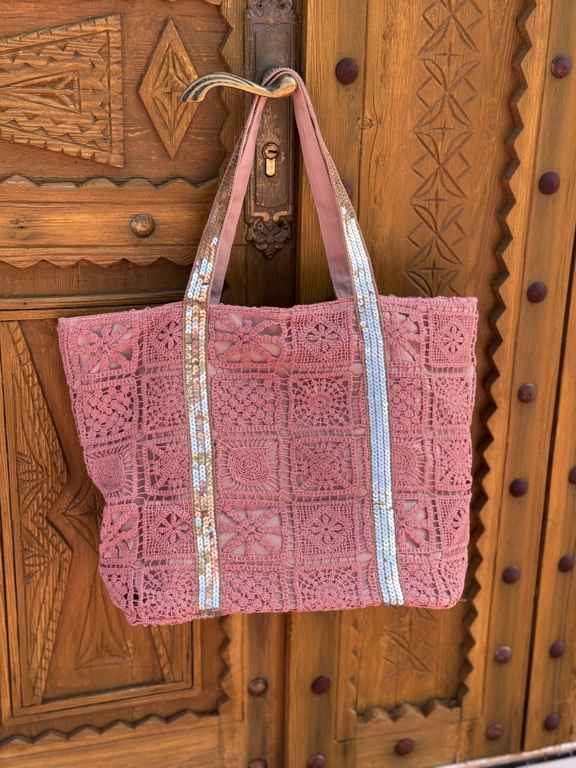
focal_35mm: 48
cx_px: 288
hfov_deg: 30.3
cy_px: 384
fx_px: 1065
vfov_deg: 39.7
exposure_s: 1/1133
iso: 64
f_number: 1.78
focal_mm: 6.76
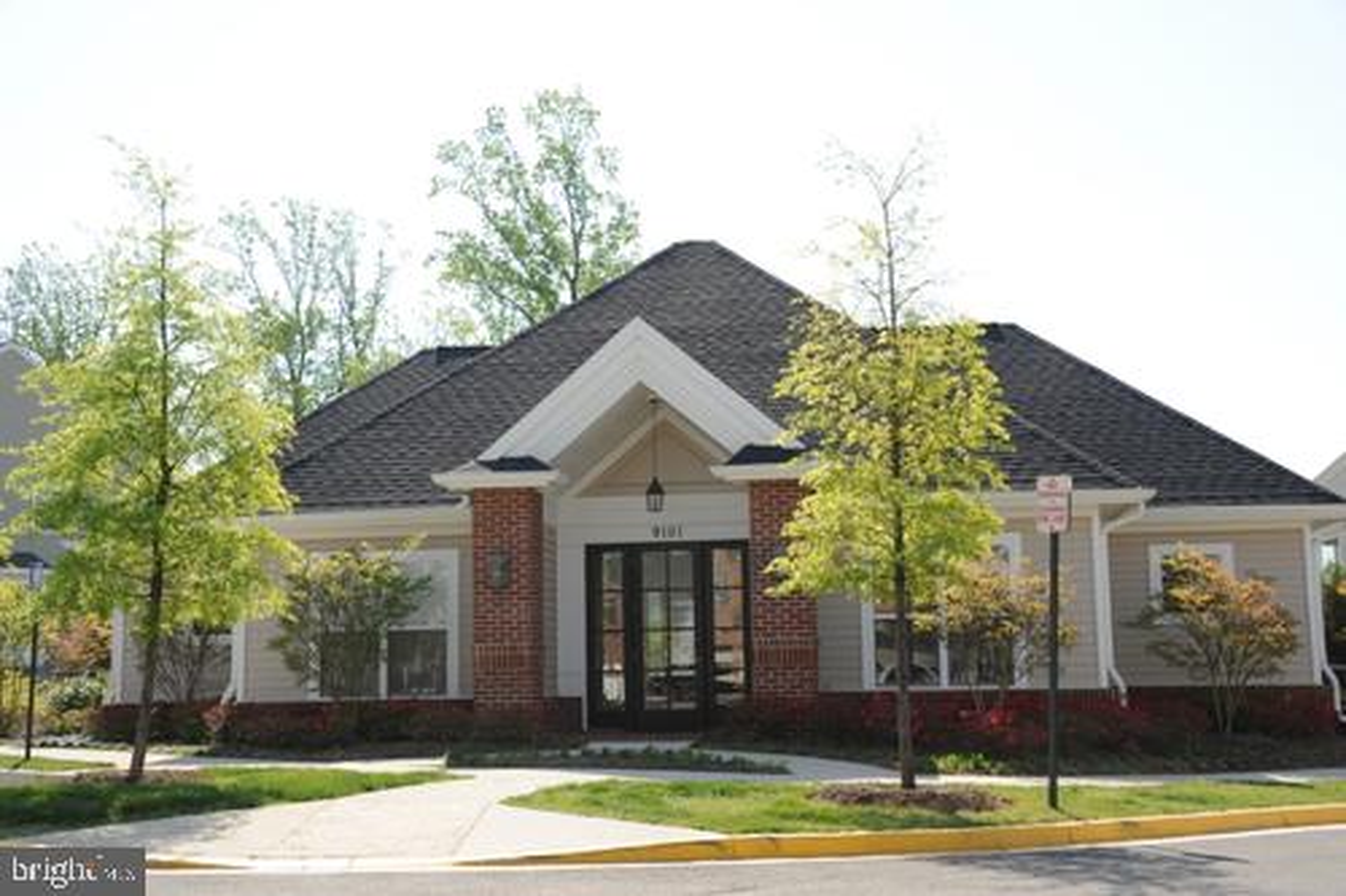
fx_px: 1869
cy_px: 448
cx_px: 673
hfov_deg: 39.6
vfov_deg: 27.0
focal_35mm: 50
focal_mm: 50
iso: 200
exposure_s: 1/320
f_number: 9
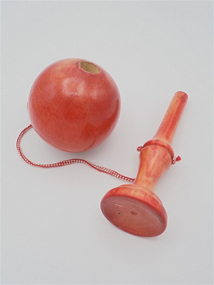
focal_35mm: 38
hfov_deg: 37.7
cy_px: 142
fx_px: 313
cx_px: 107
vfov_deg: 49.0
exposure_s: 1/160
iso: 100
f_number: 4.2
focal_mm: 6.9
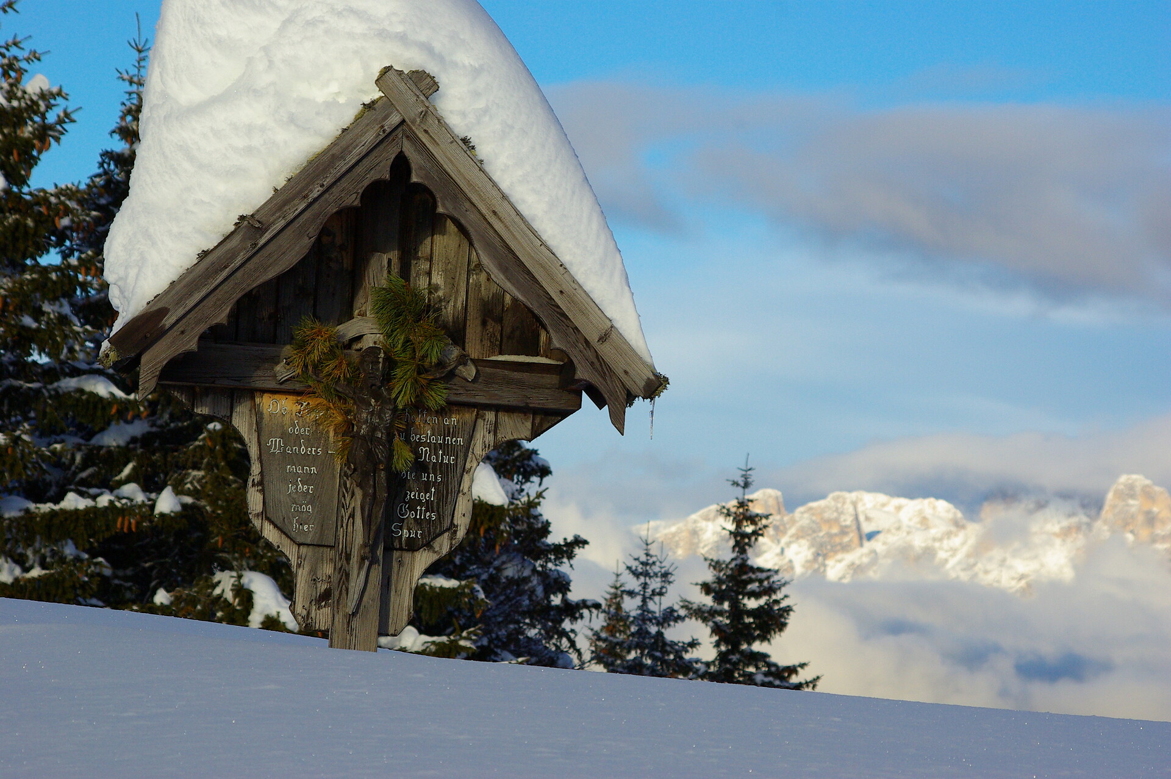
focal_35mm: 162
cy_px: 390
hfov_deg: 12.7
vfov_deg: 8.5
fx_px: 5265
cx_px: 586
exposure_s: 1/1000
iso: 400
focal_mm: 107.5
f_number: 8
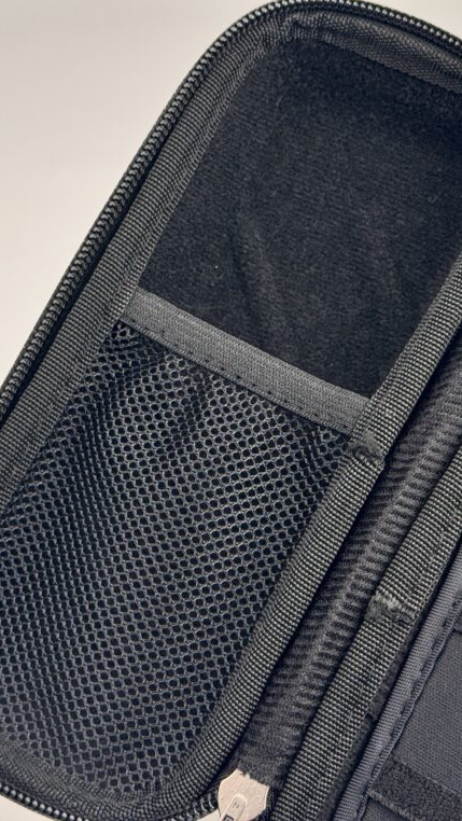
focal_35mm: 70
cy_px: 410
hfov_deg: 17.2
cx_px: 246
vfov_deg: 30.1
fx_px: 1523
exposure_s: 1/544
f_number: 1.78
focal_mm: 6.76
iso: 64
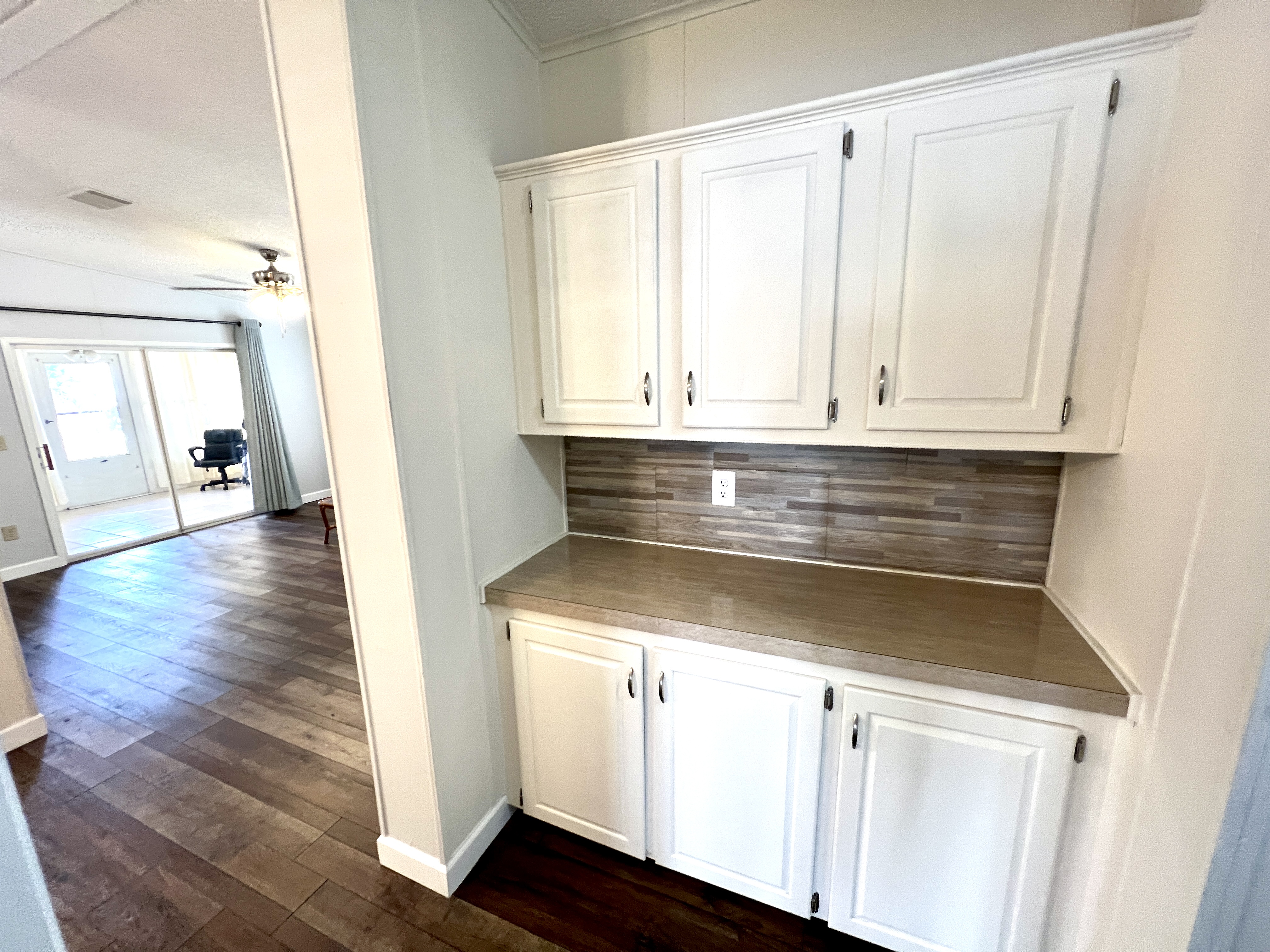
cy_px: 476
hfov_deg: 106.2
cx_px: 635
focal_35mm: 13
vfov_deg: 89.9
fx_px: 477
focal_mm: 1.57
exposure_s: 1/60
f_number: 1.8
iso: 160
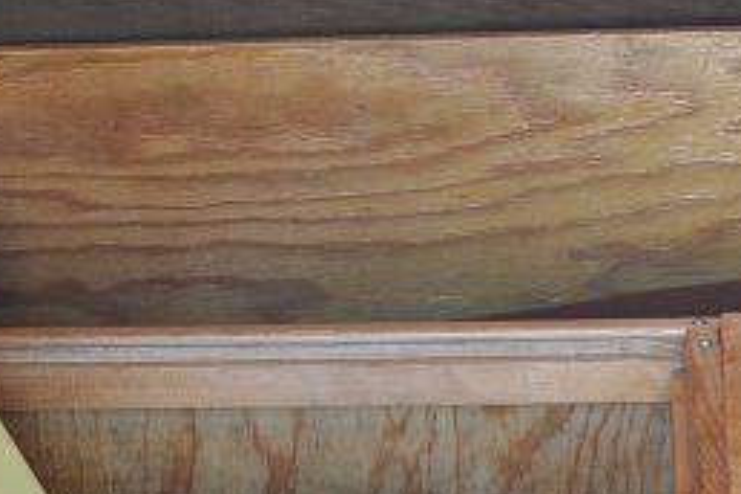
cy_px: 63
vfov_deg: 12.2
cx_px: 715
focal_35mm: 112
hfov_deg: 17.9
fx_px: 2305
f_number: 5
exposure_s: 1/100
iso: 400
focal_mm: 18
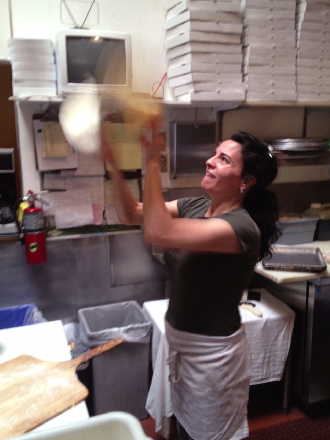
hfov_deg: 40.7
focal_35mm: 35
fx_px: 445
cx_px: 165
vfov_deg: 52.6
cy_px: 220
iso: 50
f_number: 2.4
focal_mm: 4.28
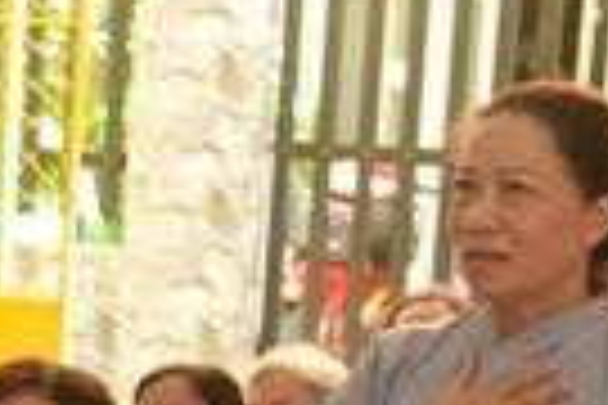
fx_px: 3259
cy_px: 878
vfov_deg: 6.8
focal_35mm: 193
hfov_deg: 10.3
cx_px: -279
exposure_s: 1/60
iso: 400
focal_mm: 40
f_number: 5
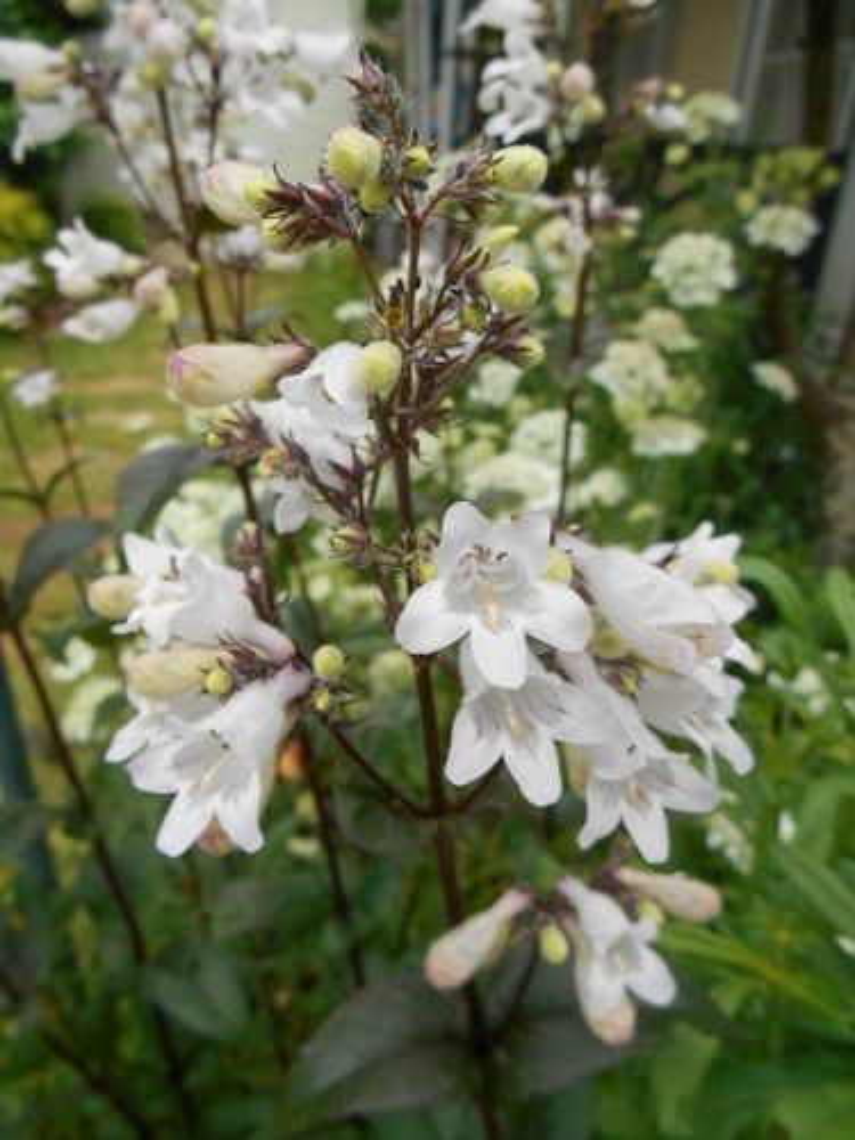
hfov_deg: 53.1
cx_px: 428
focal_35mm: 26
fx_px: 856
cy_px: 570
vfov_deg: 67.3
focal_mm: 4.7
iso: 280
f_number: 3.4
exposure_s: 1/250
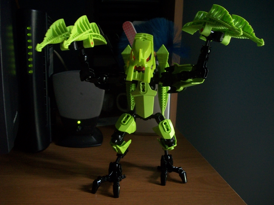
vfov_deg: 44.2
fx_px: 253
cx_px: 137
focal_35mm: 32
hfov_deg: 56.8
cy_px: 102
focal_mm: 5.7
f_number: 2.9
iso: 220
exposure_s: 1/8
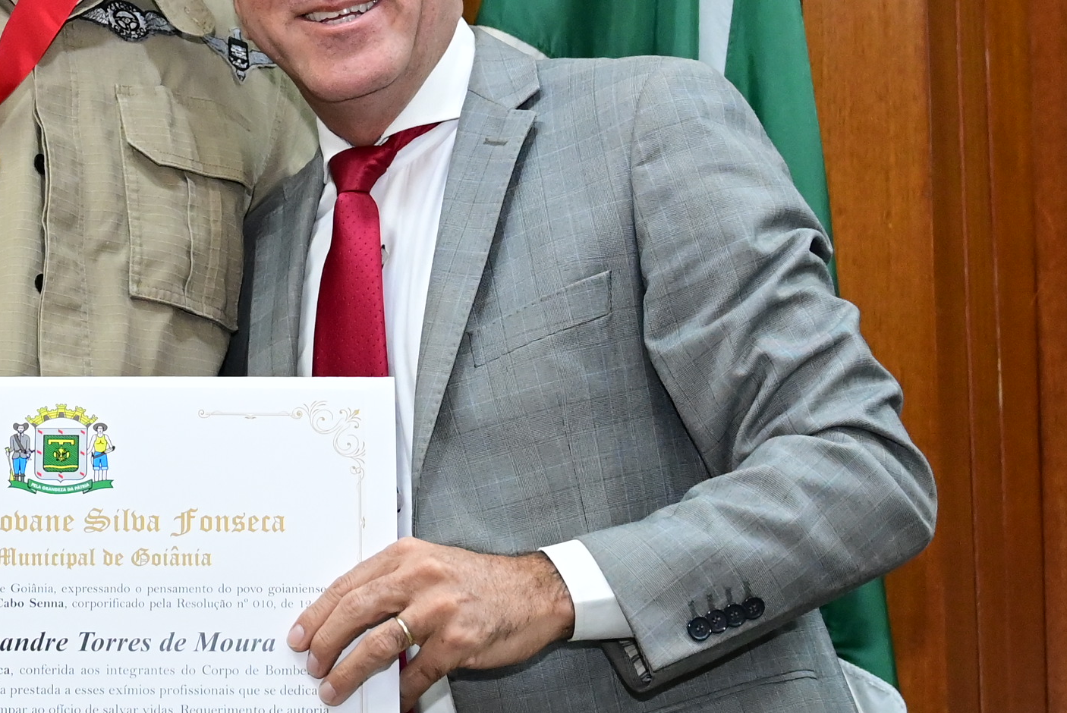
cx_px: 118
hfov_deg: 15.1
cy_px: 225
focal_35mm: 134
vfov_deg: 10.2
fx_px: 3975
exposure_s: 1/125
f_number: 4.5
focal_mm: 43
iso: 4000
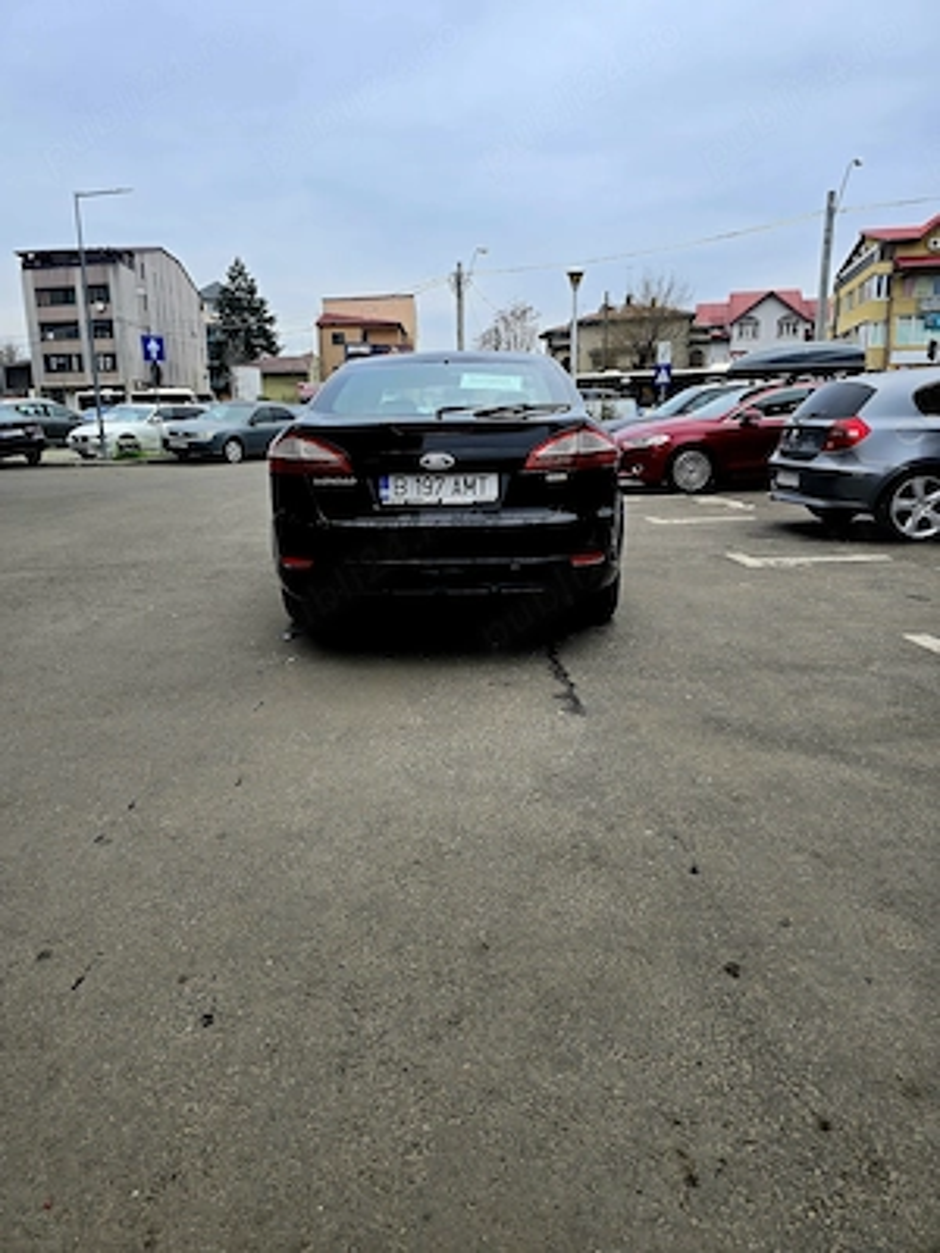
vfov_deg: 73.9
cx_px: 470
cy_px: 626
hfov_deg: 58.9
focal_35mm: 23
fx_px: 833
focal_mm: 6.3
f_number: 1.7
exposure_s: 1/182
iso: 25
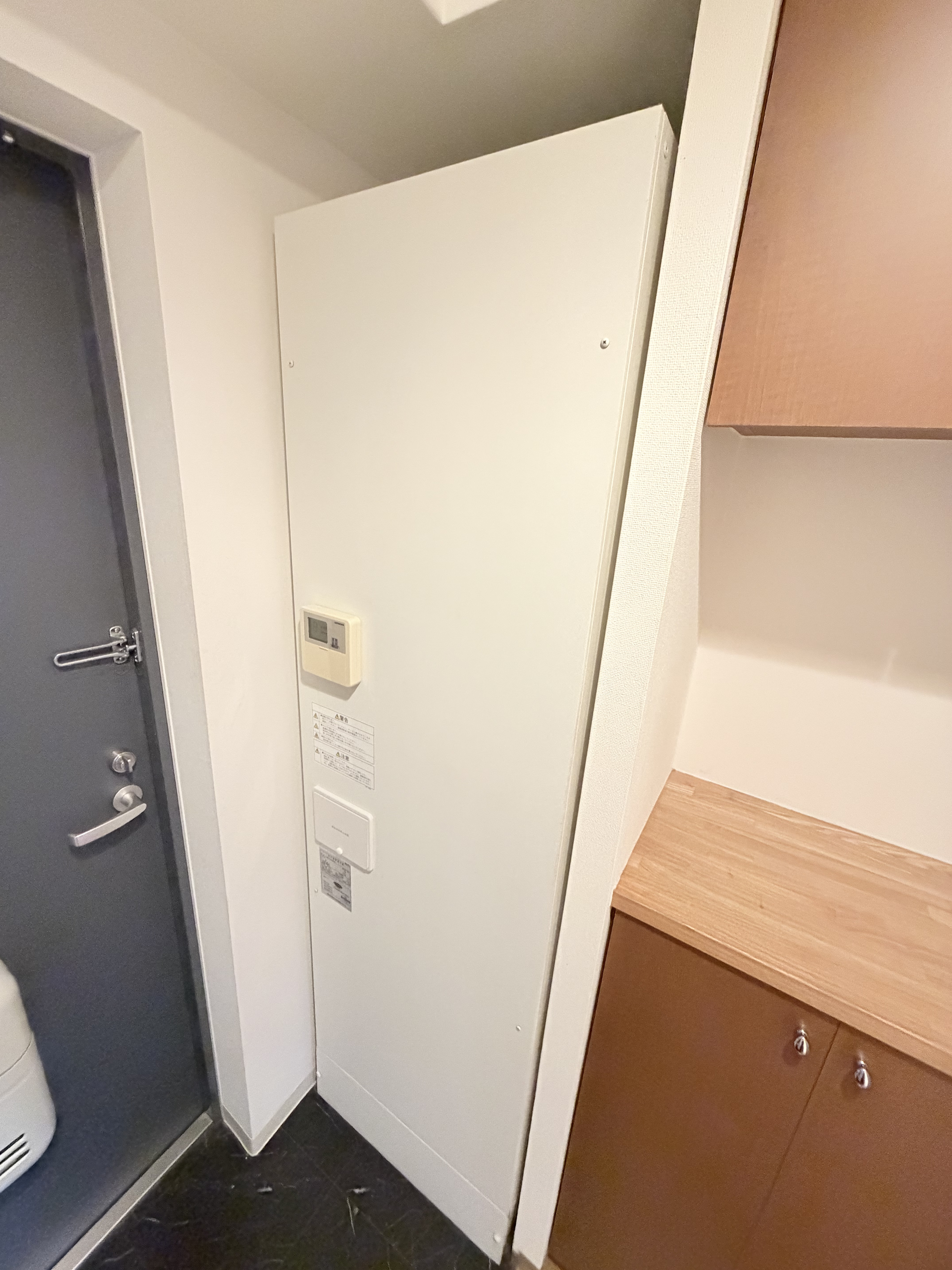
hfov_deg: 85.7
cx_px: 476
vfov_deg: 102.1
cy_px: 635
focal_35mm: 14
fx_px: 513
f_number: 2.2
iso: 800
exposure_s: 1/60
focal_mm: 2.22
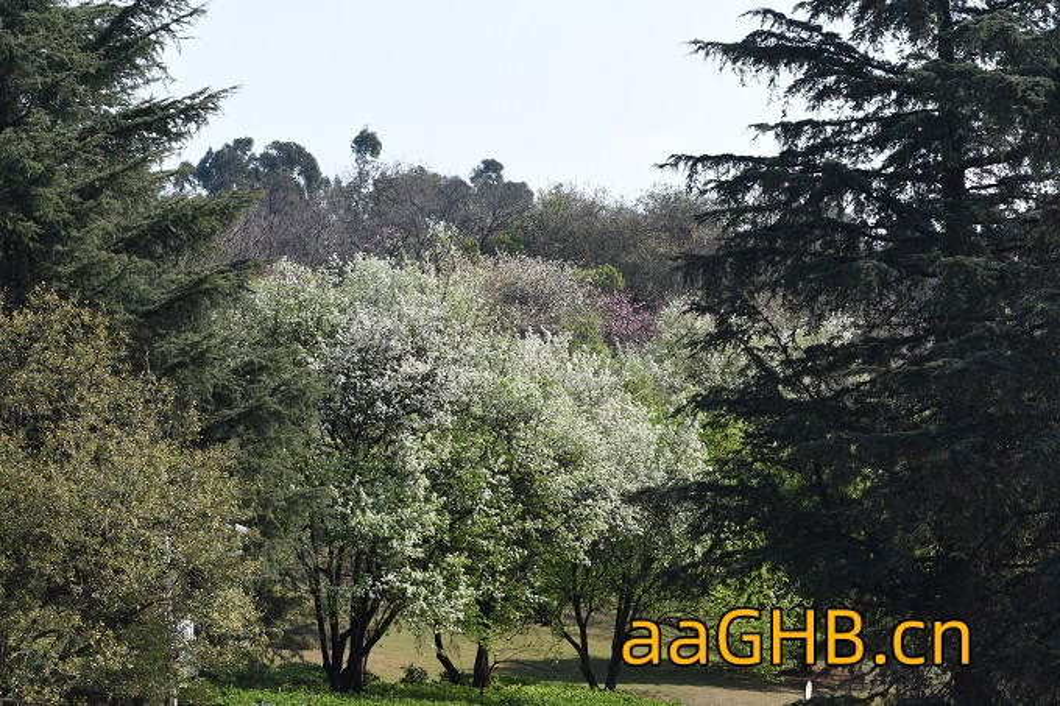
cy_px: 353
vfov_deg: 13.0
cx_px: 530
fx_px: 3091
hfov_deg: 19.5
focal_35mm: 105
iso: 100
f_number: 8
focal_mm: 105
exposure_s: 1/250
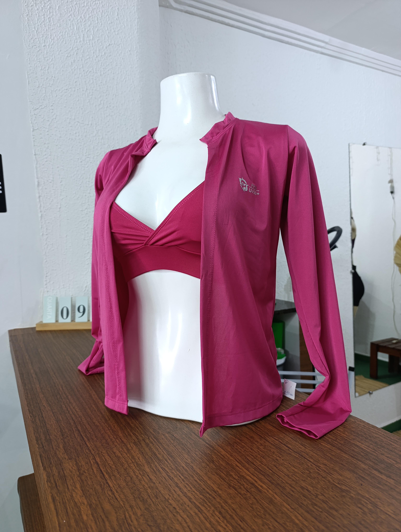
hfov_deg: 59.0
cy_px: 266
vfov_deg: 73.8
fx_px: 354
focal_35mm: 23
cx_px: 200
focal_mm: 6.14
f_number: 1.6
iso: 1000
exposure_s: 1/60
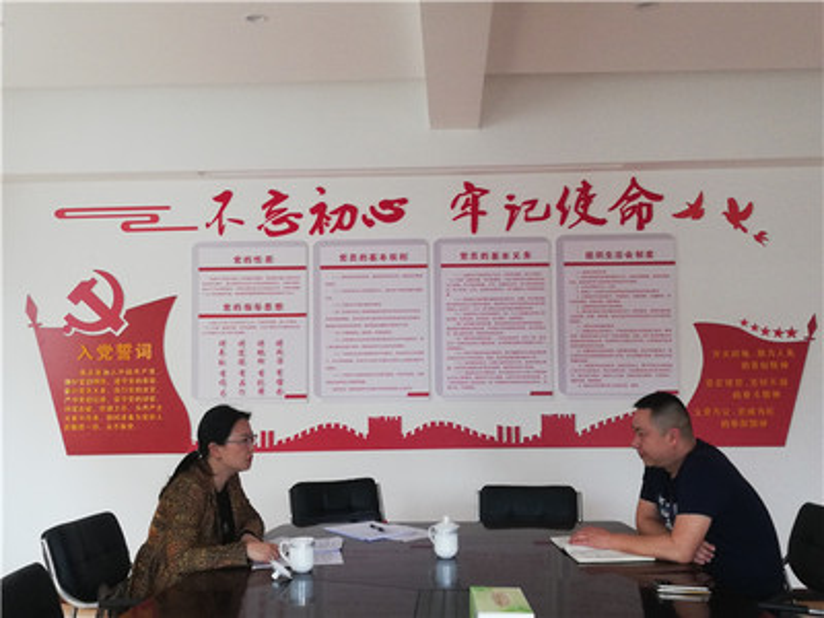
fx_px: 905
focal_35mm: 38
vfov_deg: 37.7
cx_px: 412
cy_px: 309
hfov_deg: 49.0
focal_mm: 3.81
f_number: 2.2
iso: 160
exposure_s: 1/60
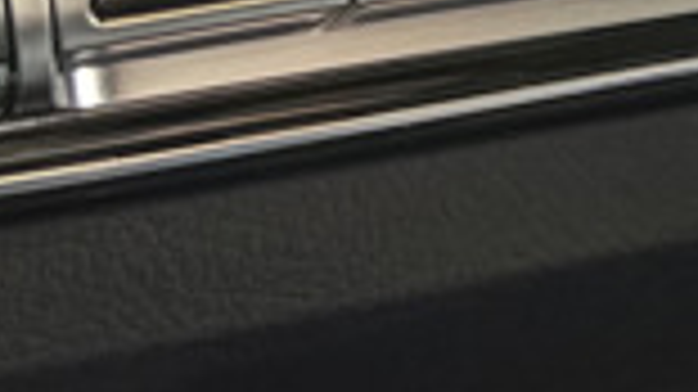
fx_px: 2701
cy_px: -54
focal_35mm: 146
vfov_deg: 8.2
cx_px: 806
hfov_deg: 14.3
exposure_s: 1/25
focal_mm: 5.96
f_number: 1.6
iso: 1250
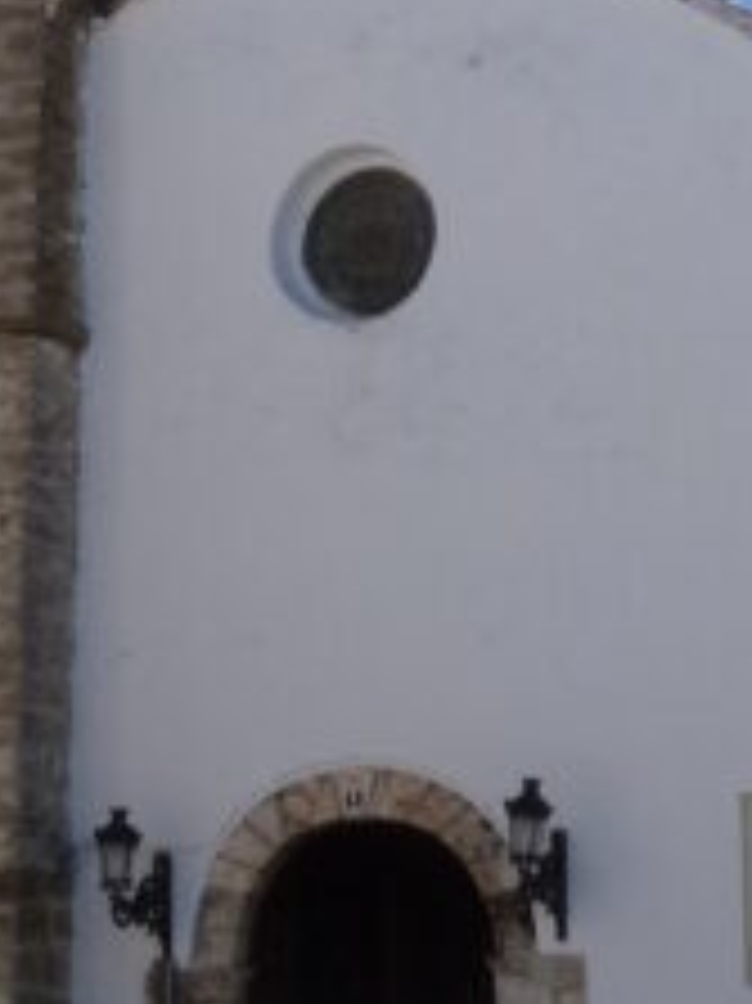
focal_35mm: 115
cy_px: 45
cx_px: 576
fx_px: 3334
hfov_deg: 12.8
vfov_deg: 16.8
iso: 80
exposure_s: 1/320
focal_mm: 4.5
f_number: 5.6
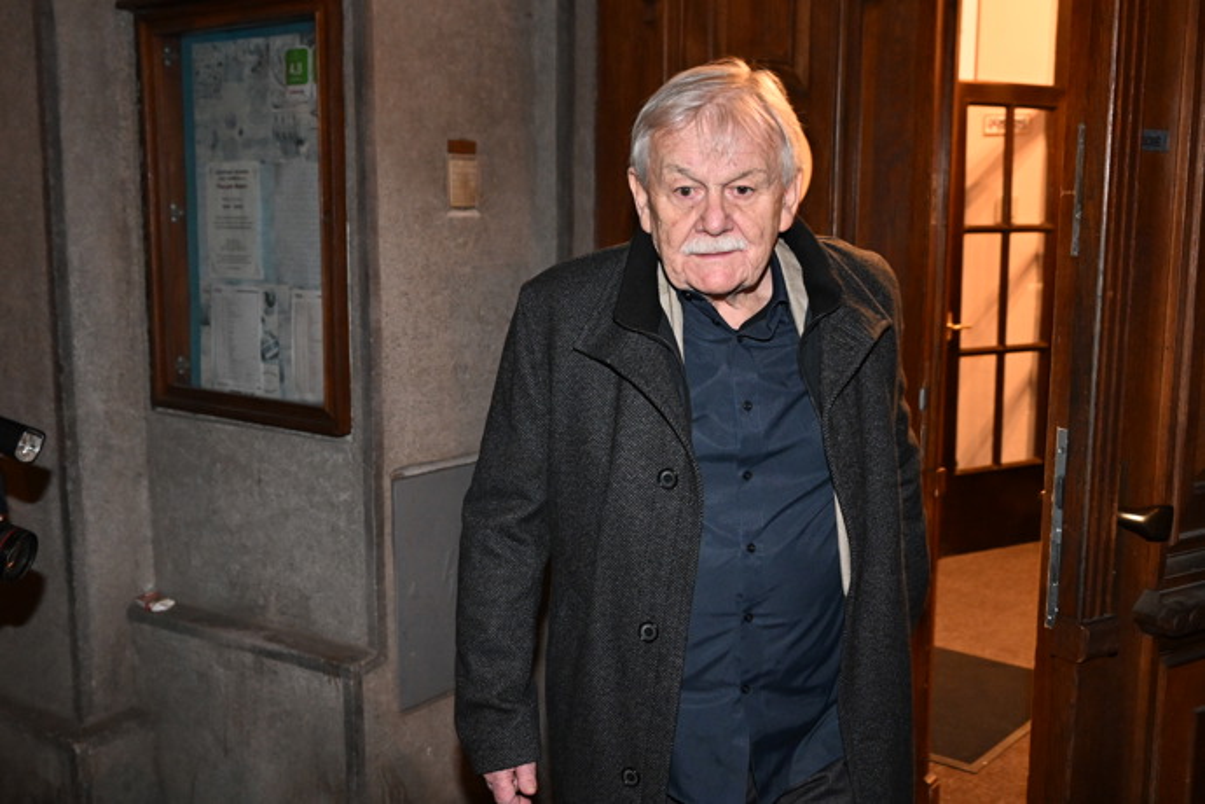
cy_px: 402
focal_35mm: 36
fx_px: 1205
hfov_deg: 53.1
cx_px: 602
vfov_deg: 36.9
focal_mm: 24
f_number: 3.5
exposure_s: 1/100
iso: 4000
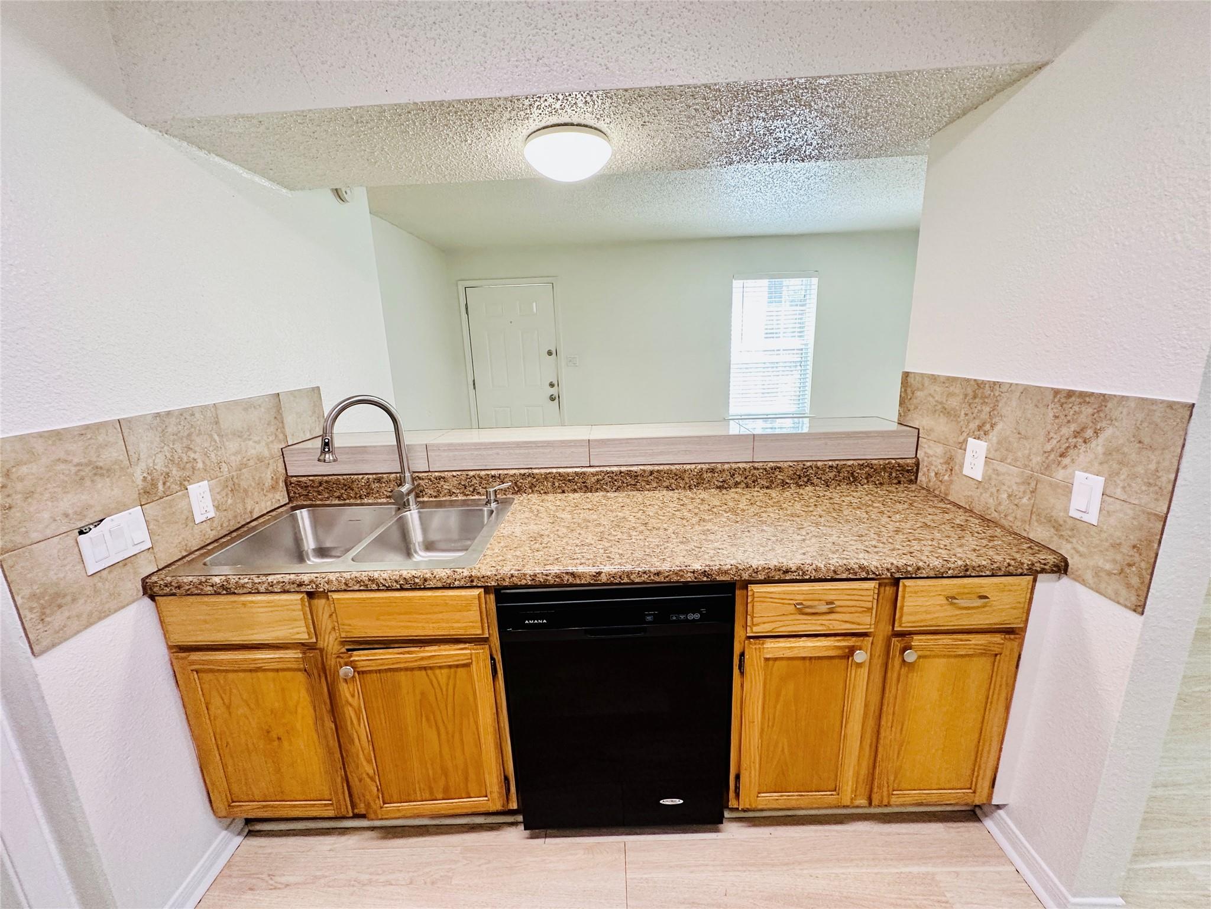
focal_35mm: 14
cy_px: 454
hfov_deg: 102.1
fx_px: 490
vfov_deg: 85.7
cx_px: 606
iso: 250
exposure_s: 1/120
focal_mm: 2.22
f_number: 2.2
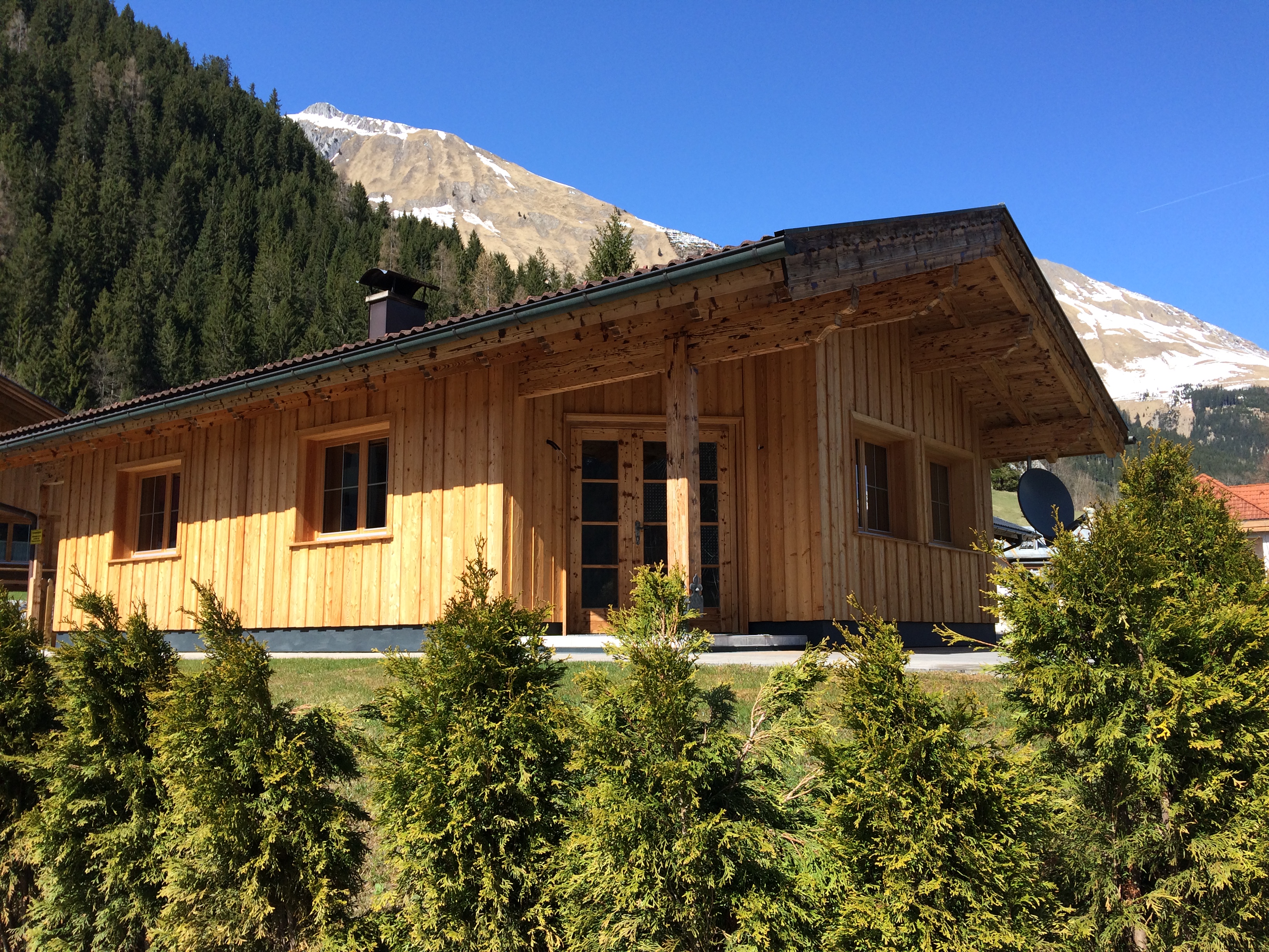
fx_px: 1063
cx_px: 634
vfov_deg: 48.2
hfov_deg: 61.7
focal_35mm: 29
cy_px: 476
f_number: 2.2
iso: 32
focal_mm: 4.15
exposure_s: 1/1282
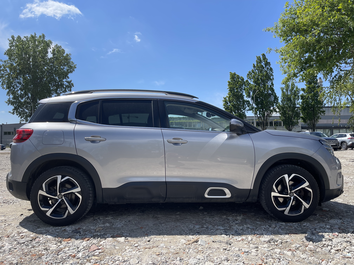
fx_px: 256
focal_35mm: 25
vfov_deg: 54.9
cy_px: 132
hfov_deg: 69.4
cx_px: 177
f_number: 1.6
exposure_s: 1/3003
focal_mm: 5.1
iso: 32
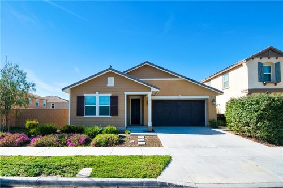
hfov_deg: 100.5
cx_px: 142
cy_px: 94
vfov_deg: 77.2
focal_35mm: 15
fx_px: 118
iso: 200
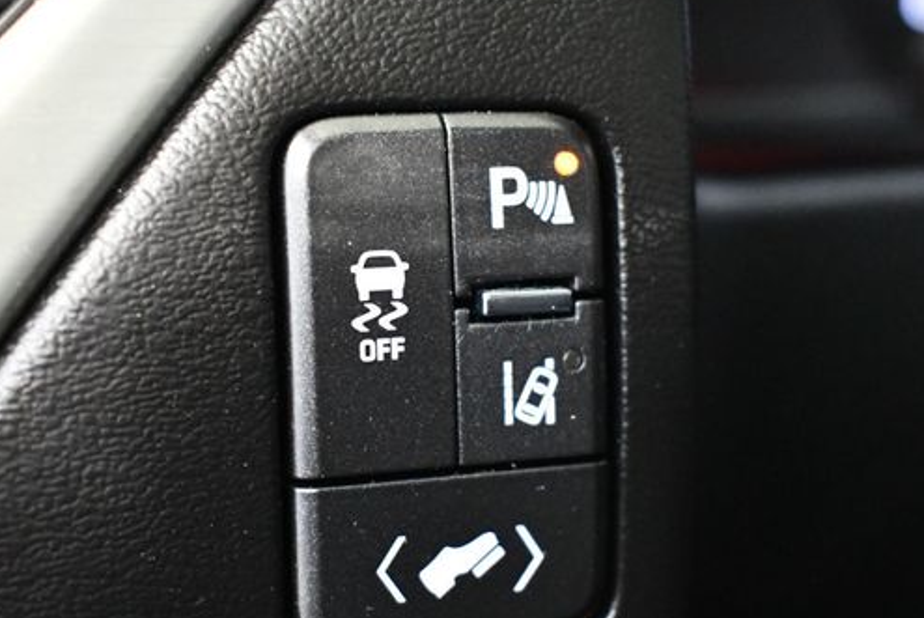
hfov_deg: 32.3
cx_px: 435
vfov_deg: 21.9
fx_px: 1593
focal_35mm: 62
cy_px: 373
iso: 6400
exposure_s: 1/60
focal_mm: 24
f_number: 4
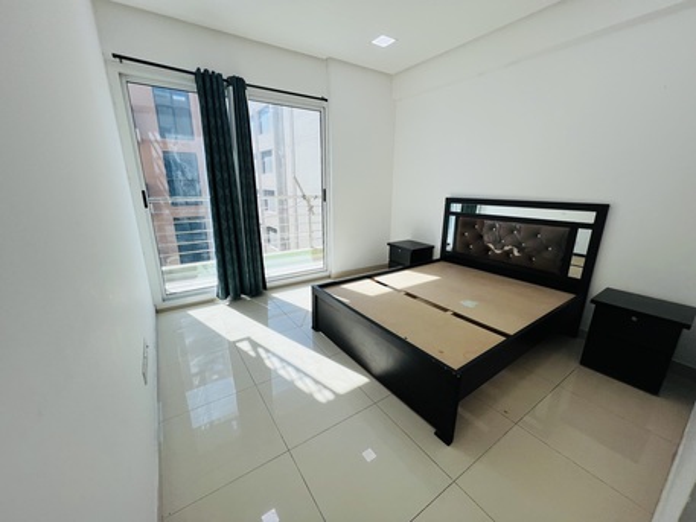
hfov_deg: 106.2
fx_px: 261
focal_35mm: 13
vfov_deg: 89.9
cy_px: 261
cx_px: 348
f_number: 1.8
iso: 32
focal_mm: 1.57
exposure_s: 1/270
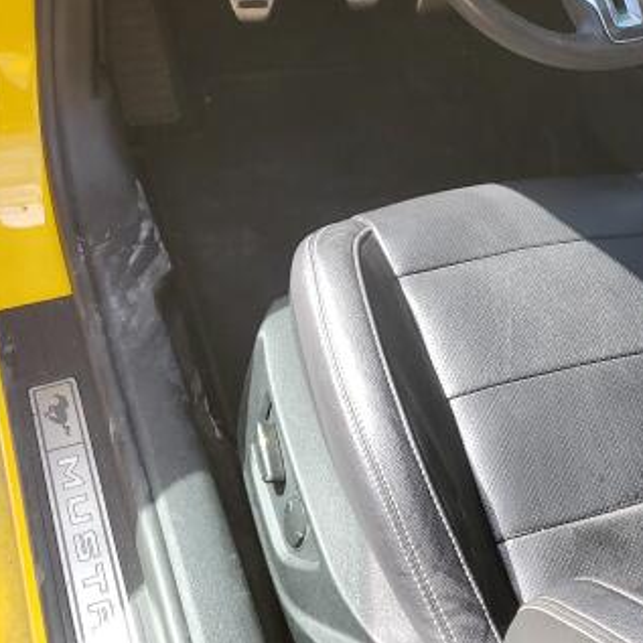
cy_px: 150
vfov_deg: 29.0
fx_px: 1219
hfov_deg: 27.5
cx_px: 673
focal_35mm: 58
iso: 50
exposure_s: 1/476
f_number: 1.5
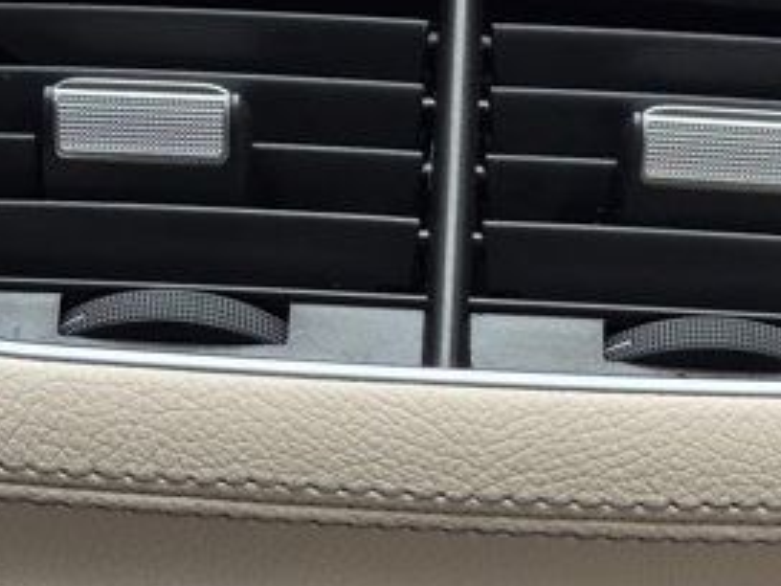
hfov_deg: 17.4
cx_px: 436
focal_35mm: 113
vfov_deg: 13.0
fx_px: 2549
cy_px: 540
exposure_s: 1/34
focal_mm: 6.76
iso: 500
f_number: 1.78
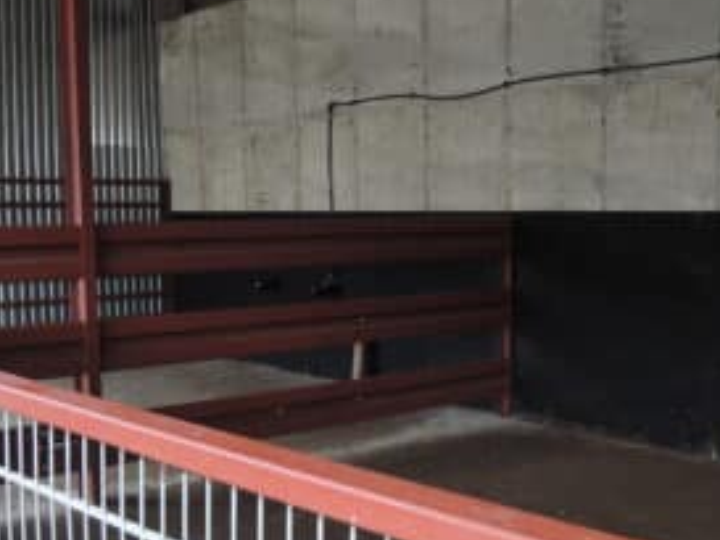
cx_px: 375
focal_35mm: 45
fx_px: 936
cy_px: 295
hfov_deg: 42.1
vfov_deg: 32.2
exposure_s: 1/30
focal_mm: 5.1
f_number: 2.8
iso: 100
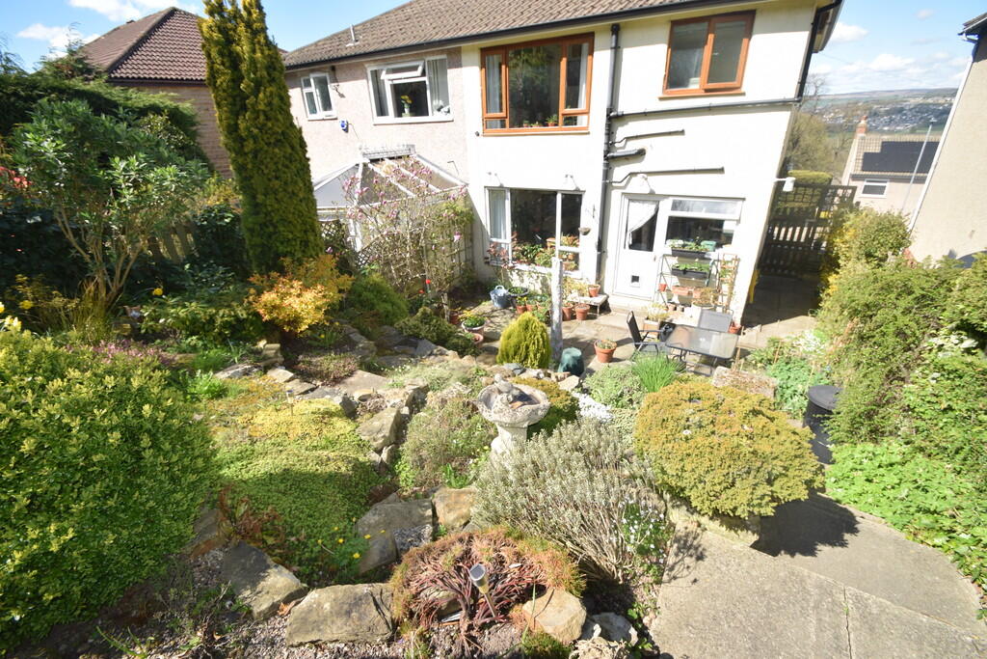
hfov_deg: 100.4
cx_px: 494
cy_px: 330
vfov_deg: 77.3
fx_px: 411
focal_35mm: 15
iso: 100
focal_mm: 10
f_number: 6.3
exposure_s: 1/200
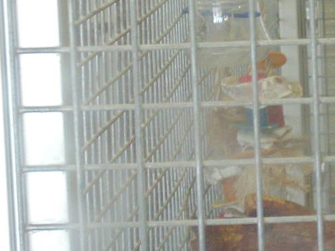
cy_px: 62
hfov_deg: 9.5
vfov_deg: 7.2
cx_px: 413
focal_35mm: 205
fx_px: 1983
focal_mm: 11.7
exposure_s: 1/30
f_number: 4.1
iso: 250
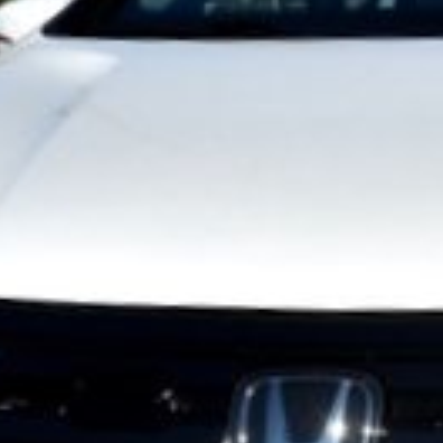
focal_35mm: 284
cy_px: 337
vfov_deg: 6.2
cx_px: 715
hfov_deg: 6.1
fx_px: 4112
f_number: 11
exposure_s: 1/500
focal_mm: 46
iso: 200
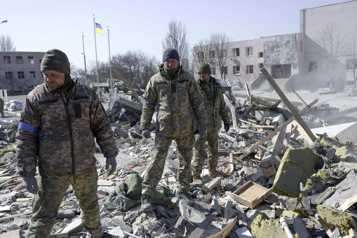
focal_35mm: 35
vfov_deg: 37.8
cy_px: 119
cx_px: 178
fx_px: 347
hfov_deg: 54.5
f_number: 4
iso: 160
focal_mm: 35
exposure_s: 1/2500
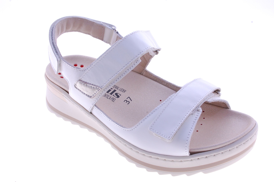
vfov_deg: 26.9
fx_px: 380
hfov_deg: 39.6
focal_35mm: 50
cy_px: 90
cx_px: 142
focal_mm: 32
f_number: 13
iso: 800
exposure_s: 1/30
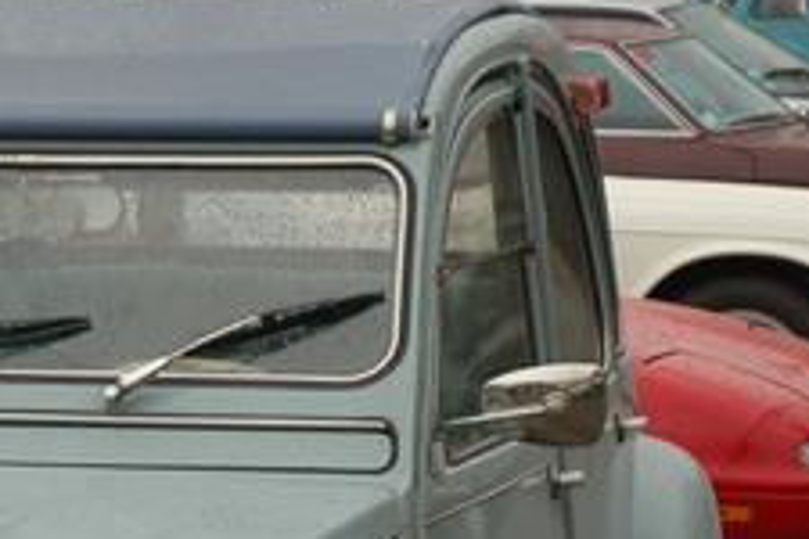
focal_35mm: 231
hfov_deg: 8.8
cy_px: 729
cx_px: -142
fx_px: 5191
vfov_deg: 5.9
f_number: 5.6
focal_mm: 48
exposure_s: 1/125
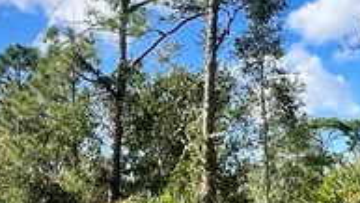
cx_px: 39
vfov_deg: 16.0
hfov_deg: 27.2
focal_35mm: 75
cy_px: 162
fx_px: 717
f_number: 1.8
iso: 32
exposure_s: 1/1946
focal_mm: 1.57
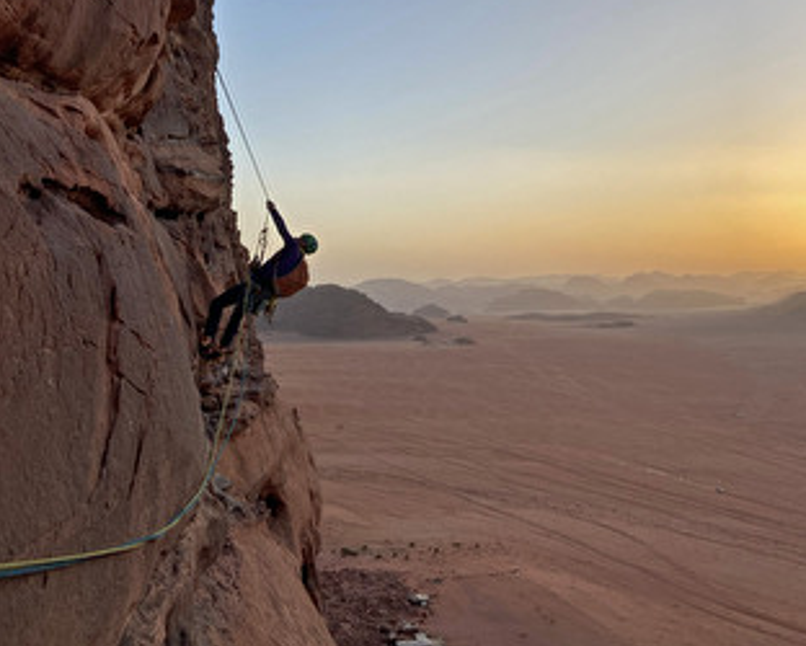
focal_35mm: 35
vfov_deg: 41.7
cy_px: 209
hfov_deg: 51.5
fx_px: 835
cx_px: 409
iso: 32
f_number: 1.8
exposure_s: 1/681
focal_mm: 4.25
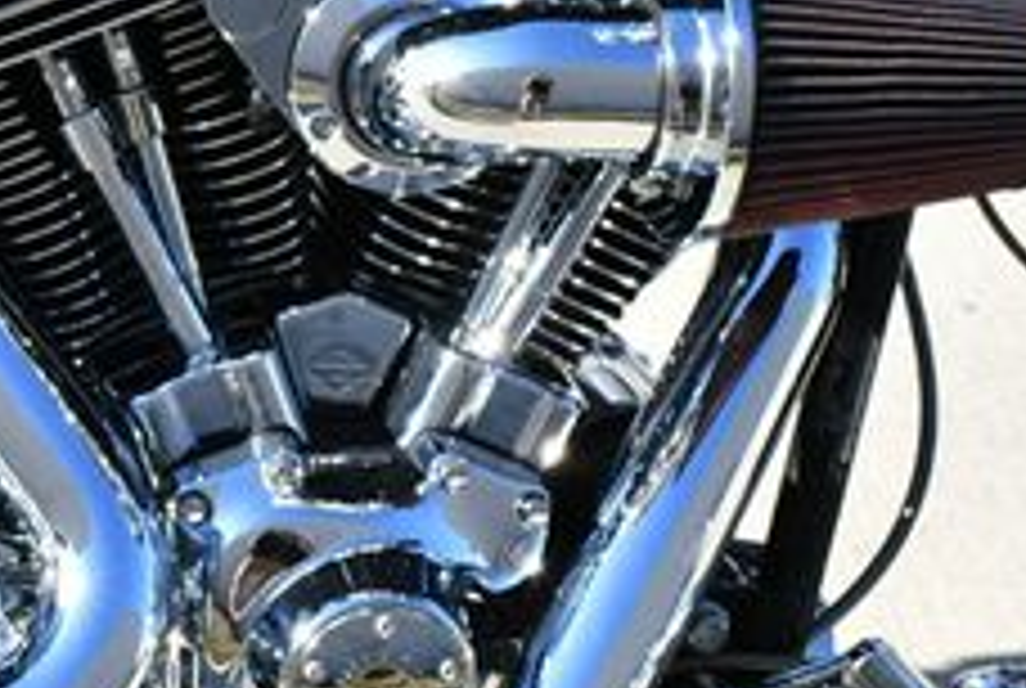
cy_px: 202
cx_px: -86
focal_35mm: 101
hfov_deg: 19.4
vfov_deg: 13.6
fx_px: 2884
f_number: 8
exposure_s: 1/250
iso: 200
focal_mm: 18
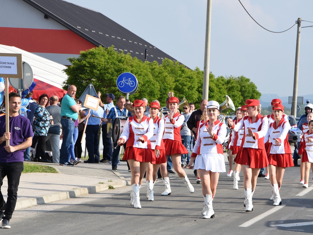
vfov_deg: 7.7
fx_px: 1736
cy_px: 129
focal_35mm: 192
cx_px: 171
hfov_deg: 10.3
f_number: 9
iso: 100
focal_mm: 90
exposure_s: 1/160
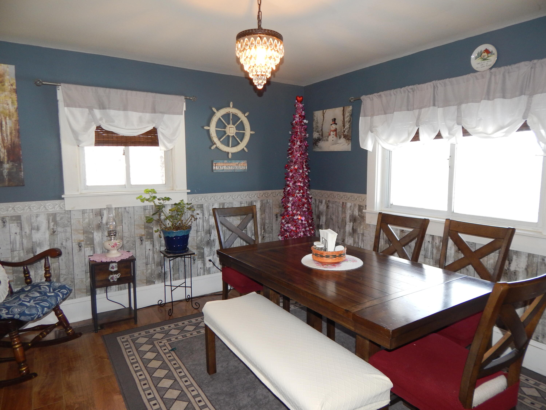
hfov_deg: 73.9
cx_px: 273
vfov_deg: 58.9
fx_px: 363
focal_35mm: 23
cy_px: 205
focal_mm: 4
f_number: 3
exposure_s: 1/30
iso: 200
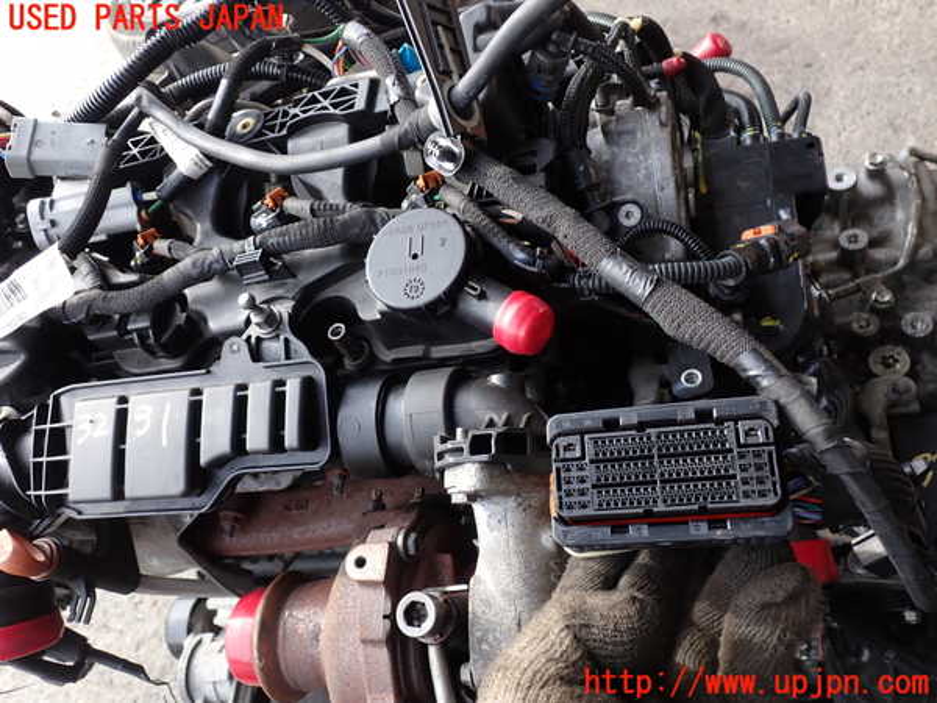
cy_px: 352
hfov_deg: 60.0
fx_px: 812
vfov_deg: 46.8
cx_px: 468
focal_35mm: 30
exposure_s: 1/125
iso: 100
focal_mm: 5.4
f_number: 3.2
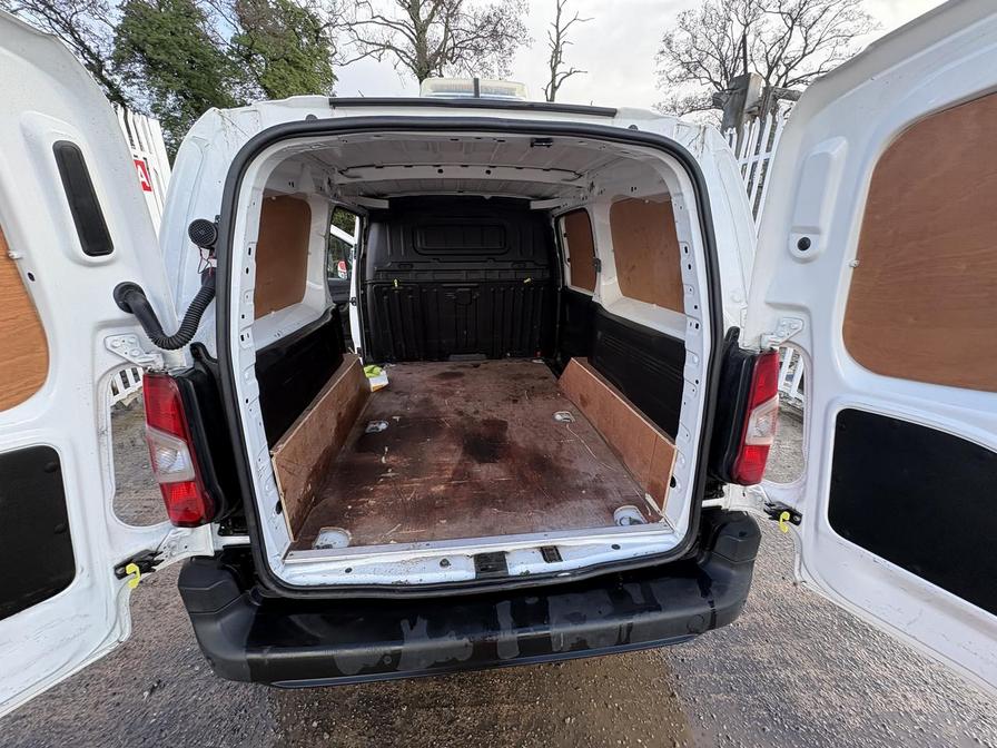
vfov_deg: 85.7
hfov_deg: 102.1
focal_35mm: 14
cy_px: 374
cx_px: 498
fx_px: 403
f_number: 2.2
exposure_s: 1/136
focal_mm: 2.22
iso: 80
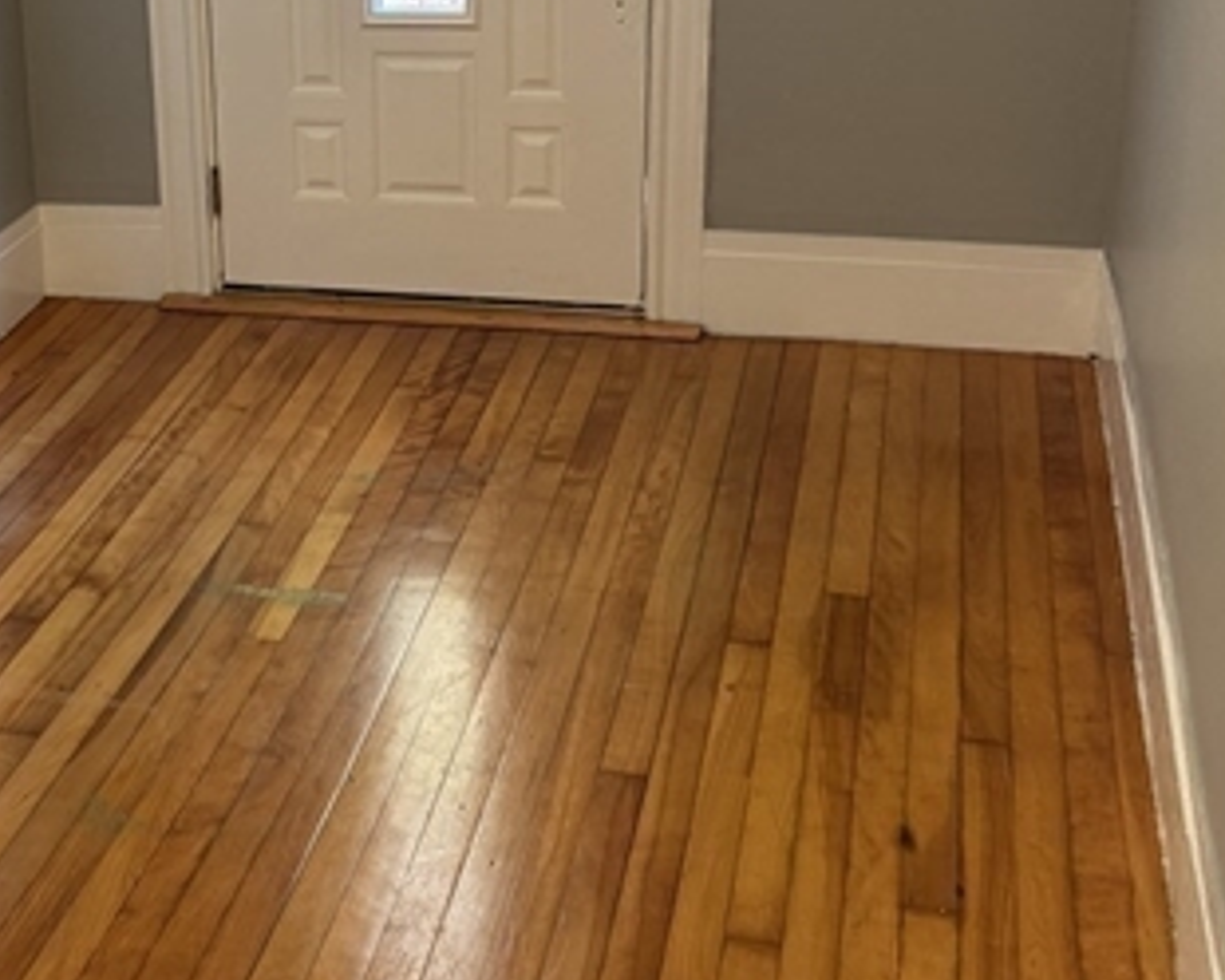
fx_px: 2103
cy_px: 308
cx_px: 178
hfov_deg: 31.3
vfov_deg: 26.1
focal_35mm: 58
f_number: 1.78
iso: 200
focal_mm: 6.76
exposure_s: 1/60
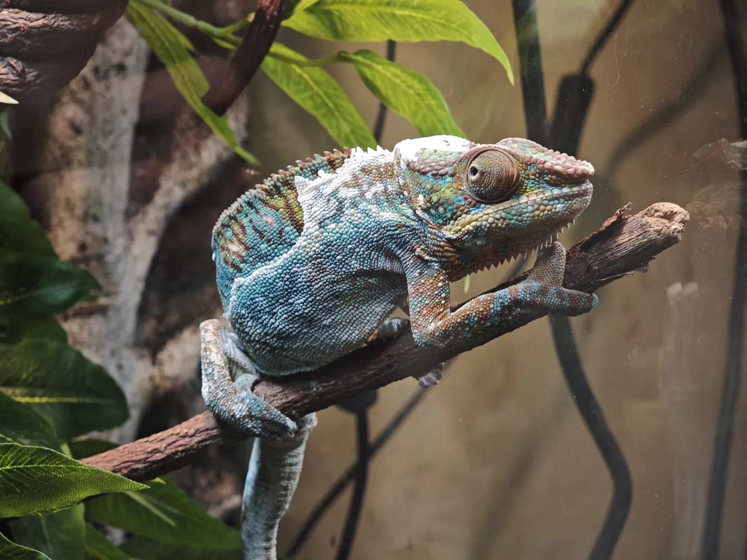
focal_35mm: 60
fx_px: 1295
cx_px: 374
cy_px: 280
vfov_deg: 24.4
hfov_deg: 32.2
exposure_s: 1/50
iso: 800
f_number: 2
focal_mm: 9
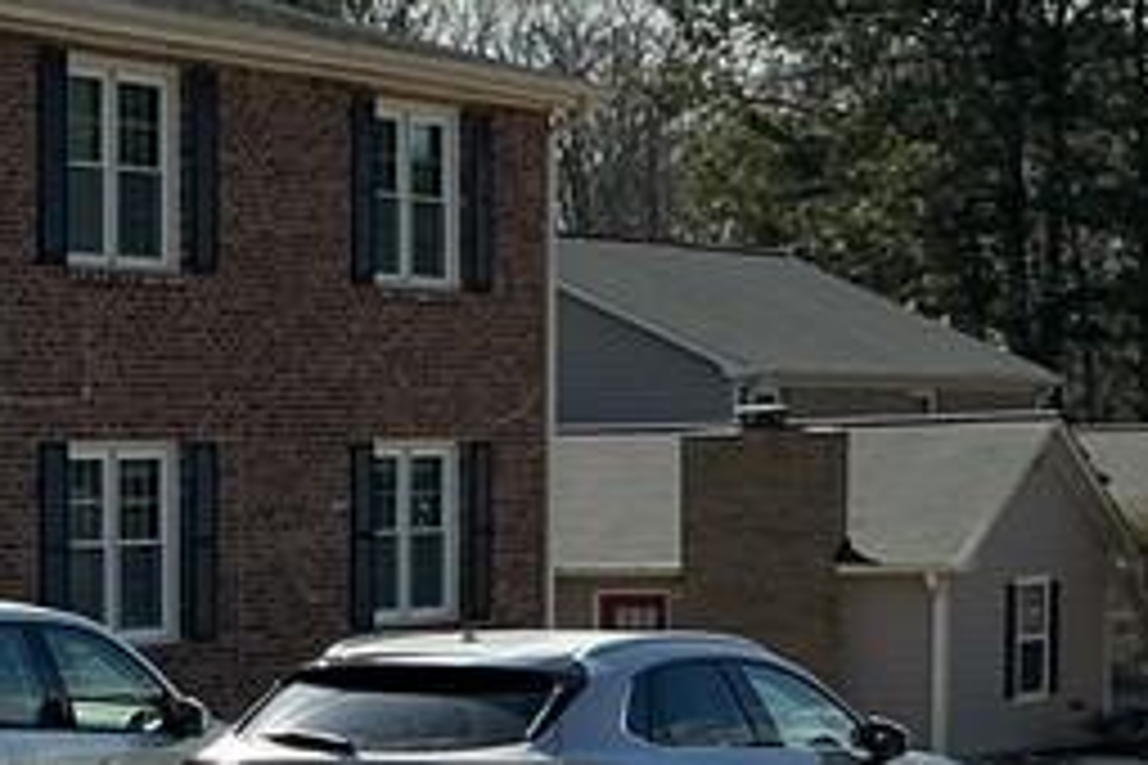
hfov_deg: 15.5
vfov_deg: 11.2
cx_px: -626
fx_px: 3858
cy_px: 783
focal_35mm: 121
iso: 25
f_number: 1.8
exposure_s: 1/2959
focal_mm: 3
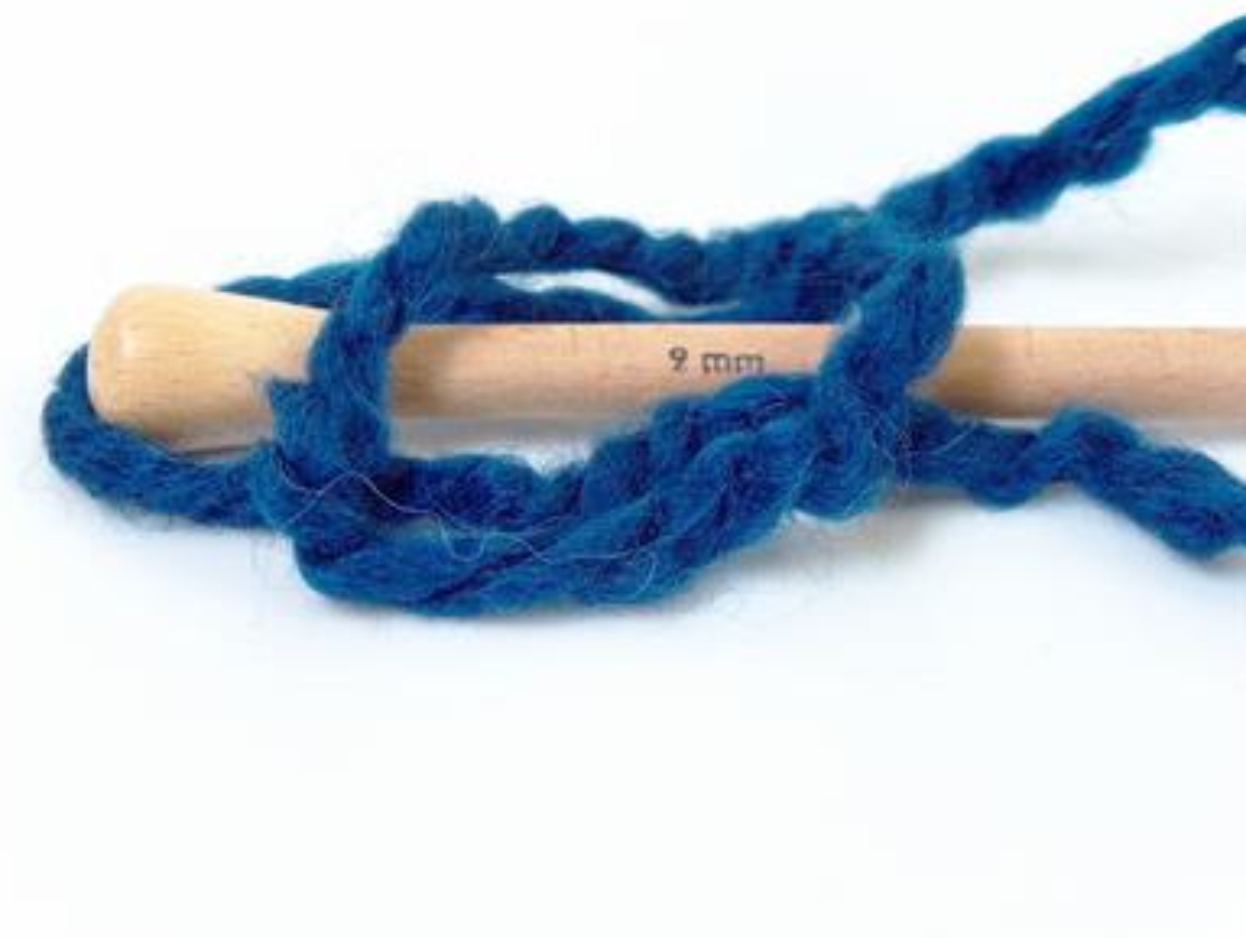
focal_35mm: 75
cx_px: 610
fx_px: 2703
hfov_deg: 26.0
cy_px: 482
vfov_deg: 19.7
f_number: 2.9
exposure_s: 1/28.5
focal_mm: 14.73
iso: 200
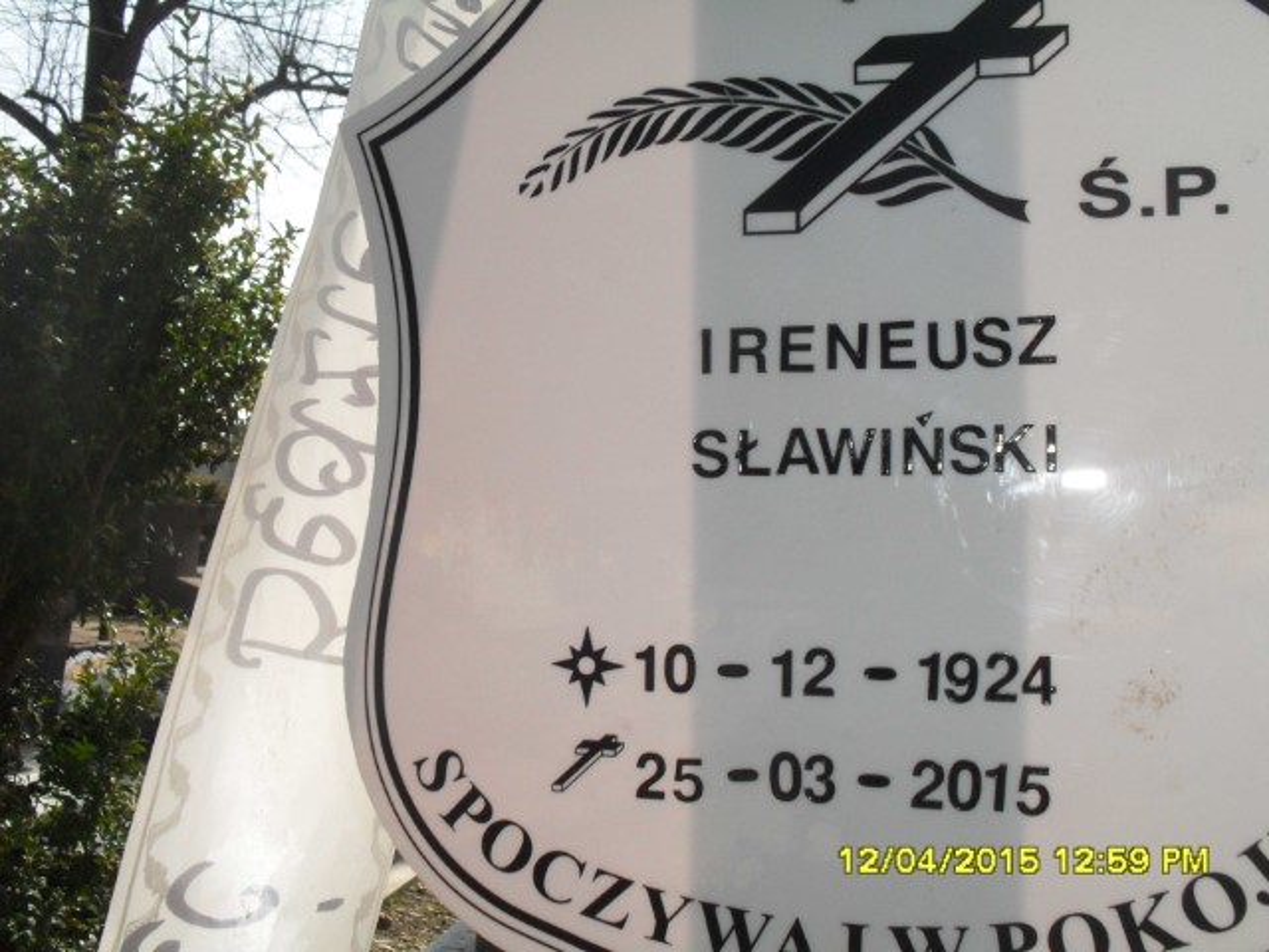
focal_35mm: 35
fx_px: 1283
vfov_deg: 40.7
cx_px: 634
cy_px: 476
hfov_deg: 52.6
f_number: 8.4
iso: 200
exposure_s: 1/350
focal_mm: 6.3
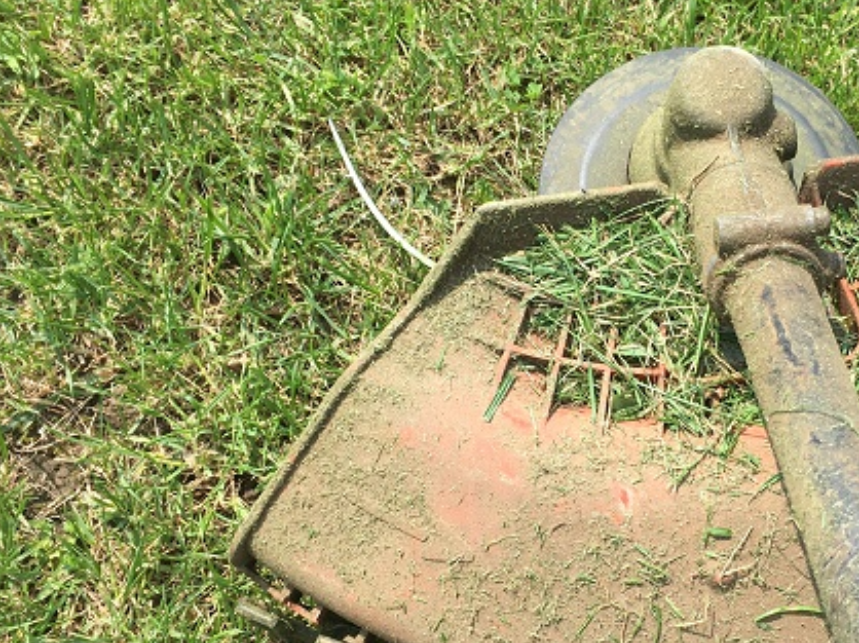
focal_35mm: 56
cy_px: 422
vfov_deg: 26.0
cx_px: 632
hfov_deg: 33.8
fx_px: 1389
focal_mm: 4.15
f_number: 2.2
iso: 25
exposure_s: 1/905
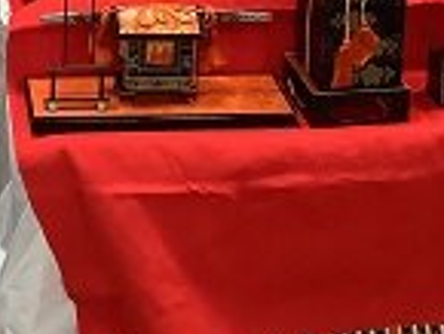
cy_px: -176
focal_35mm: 107
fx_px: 1374
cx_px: 95
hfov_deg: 18.2
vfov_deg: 13.1
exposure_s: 1/50
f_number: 2.4
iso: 80
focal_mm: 3.3
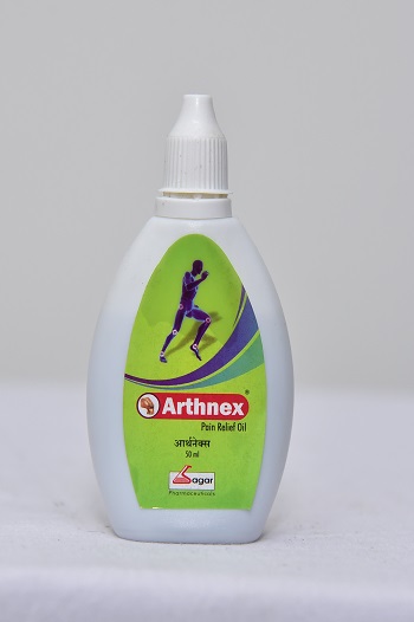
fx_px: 2073
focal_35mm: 120
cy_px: 311
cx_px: 207
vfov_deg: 17.1
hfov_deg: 11.4
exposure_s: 1/160
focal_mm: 120
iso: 1600
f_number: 5
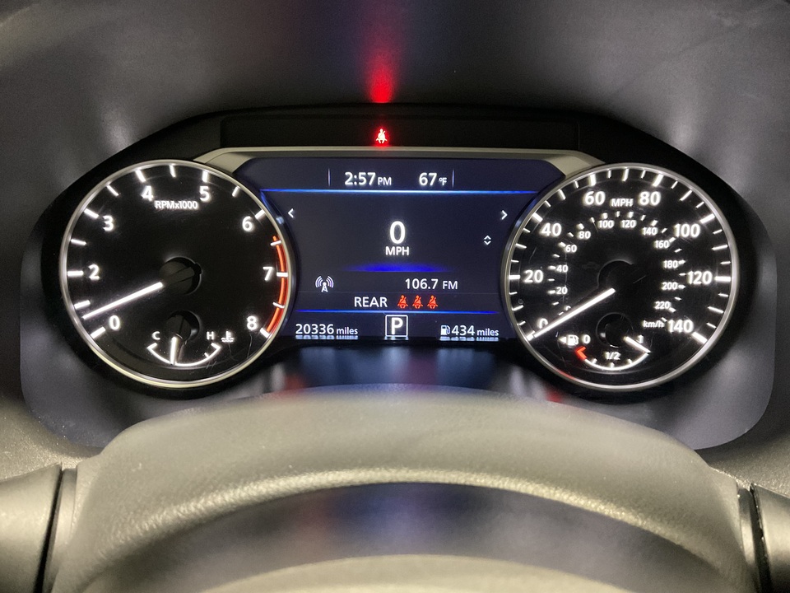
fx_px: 662
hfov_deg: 61.7
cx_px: 395
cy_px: 296
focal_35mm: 29
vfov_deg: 48.2
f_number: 1.8
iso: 500
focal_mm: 3
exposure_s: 1/30
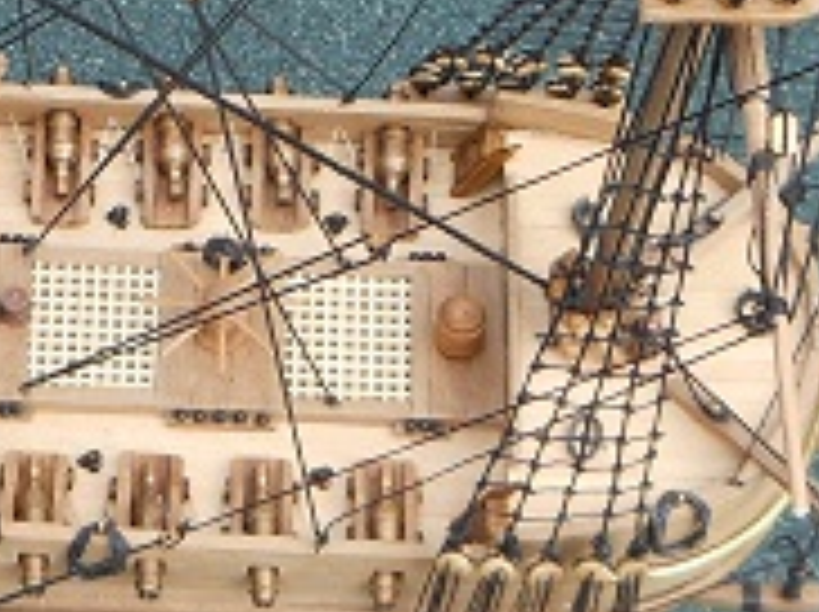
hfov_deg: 13.3
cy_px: 36
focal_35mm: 148
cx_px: 108
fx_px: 3497
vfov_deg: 9.9
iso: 80
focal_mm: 6
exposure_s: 1/125
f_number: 3.5
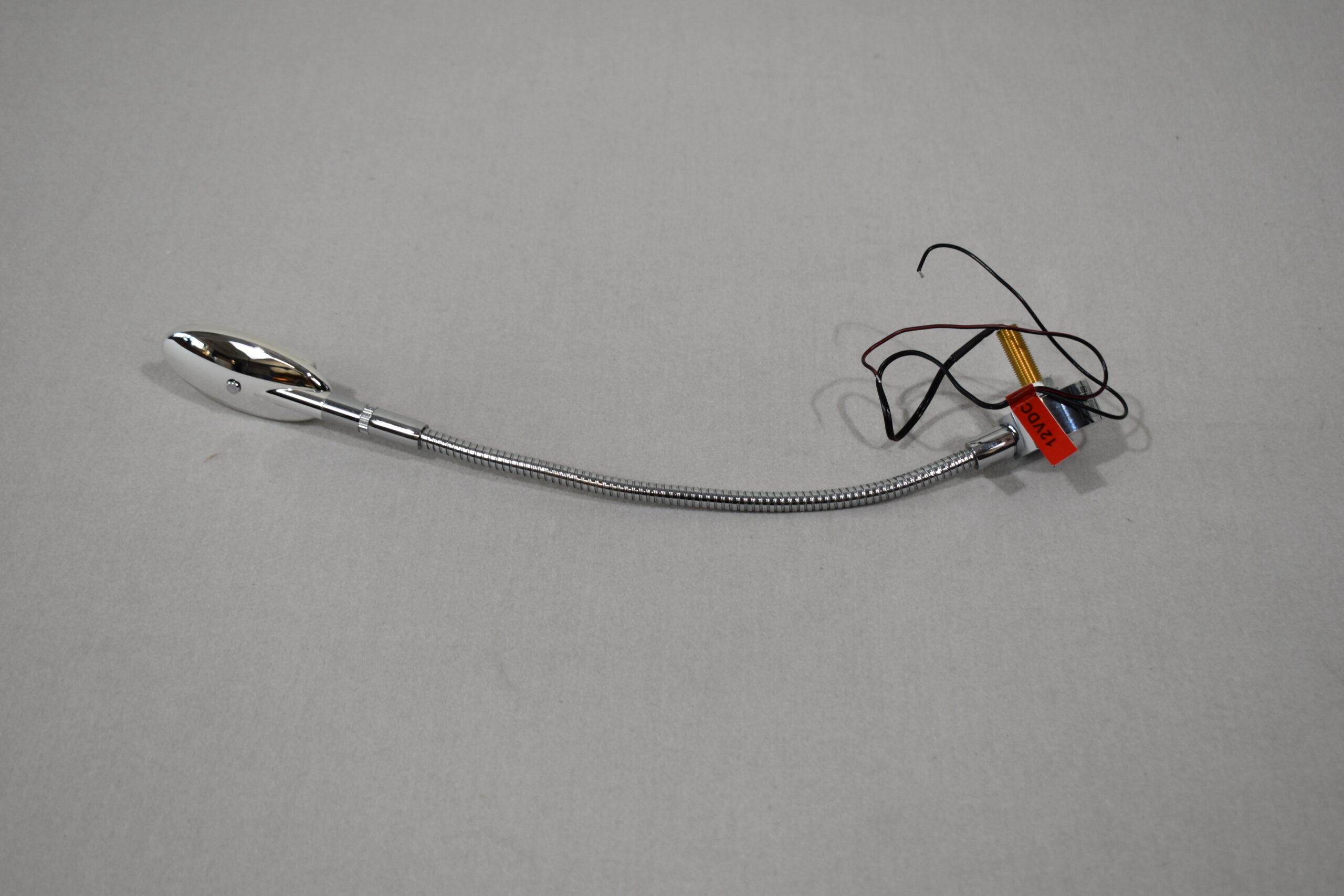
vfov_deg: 25.1
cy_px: 448
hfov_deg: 36.9
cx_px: 672
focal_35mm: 54
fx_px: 2016
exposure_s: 1/125
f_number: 5.6
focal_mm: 36
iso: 320
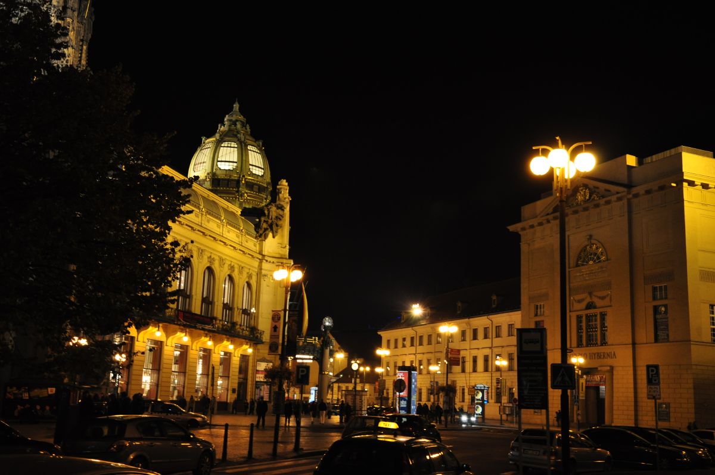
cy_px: 238
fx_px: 774
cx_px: 358
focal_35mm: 39
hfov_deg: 49.6
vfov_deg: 34.1
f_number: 5.6
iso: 800
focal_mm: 26
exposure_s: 1/10
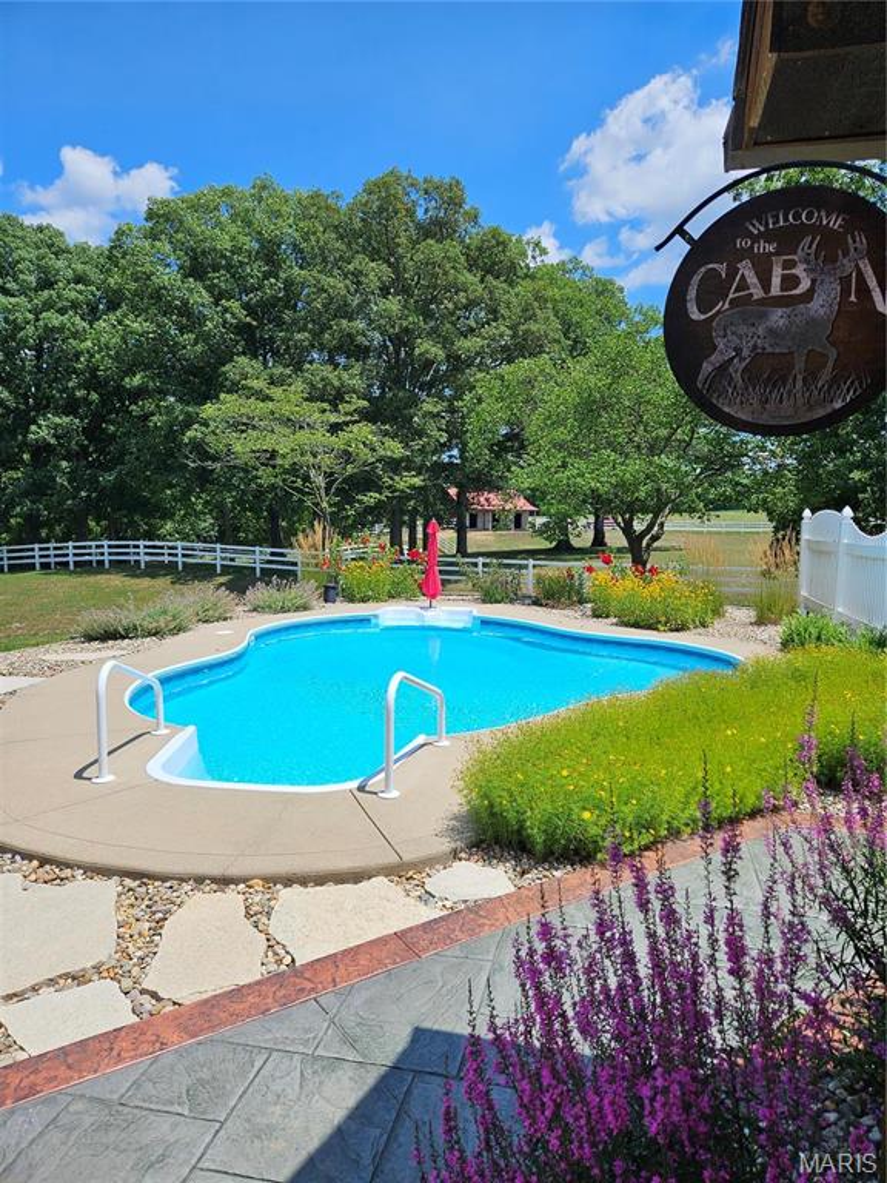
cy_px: 592
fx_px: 786
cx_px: 444
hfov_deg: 58.9
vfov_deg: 73.9
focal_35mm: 23
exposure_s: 1/2359
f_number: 1.8
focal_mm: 5.4
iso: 25
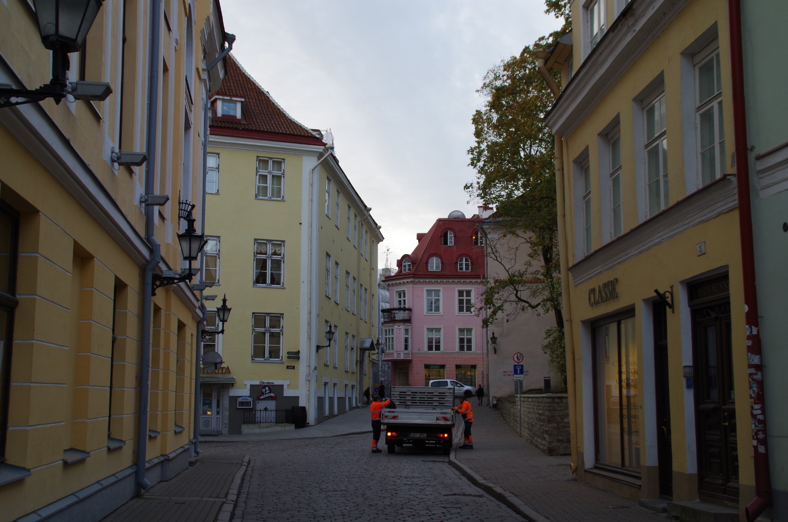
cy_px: 261
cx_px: 394
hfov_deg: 40.4
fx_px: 1070
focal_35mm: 49
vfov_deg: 27.4
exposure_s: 1/60
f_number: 7.1
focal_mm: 33
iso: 250
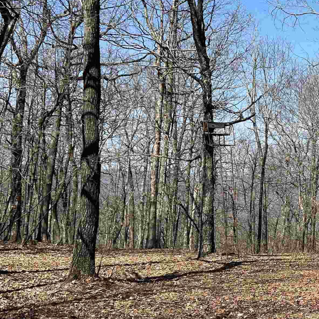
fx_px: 626
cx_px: 337
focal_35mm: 60
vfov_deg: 28.6
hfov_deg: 26.7
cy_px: 149
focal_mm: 5.7
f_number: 1.5
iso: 50
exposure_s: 1/2994
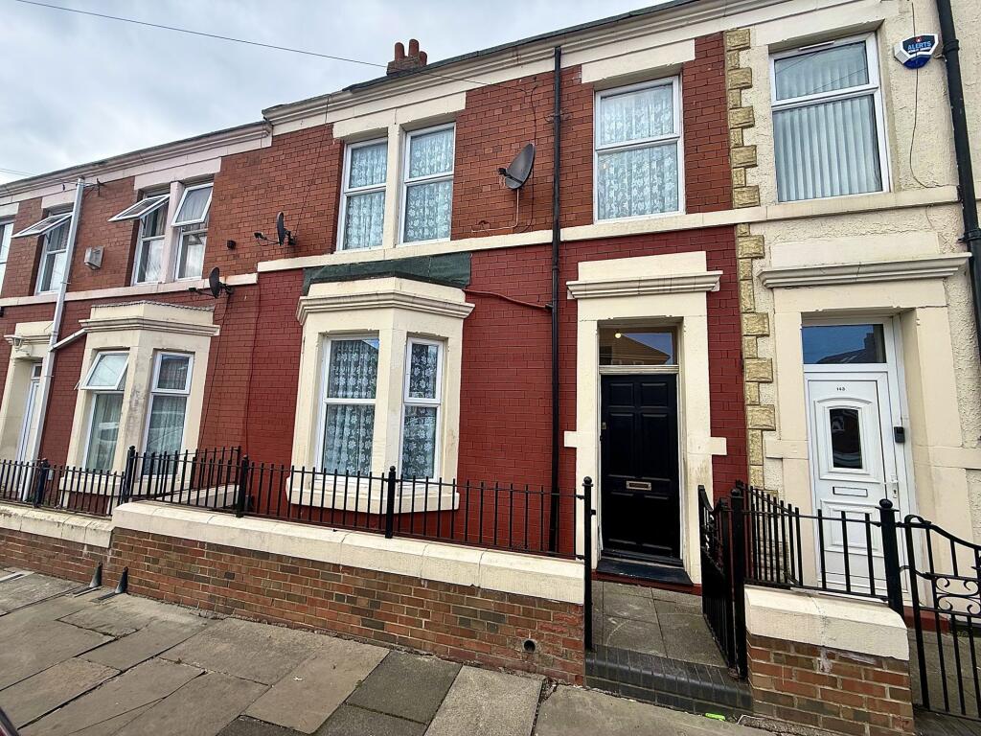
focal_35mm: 14
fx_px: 397
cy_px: 368
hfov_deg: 102.1
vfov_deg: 85.7
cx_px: 490
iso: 50
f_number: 2.2
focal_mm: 2.22
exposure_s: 1/527
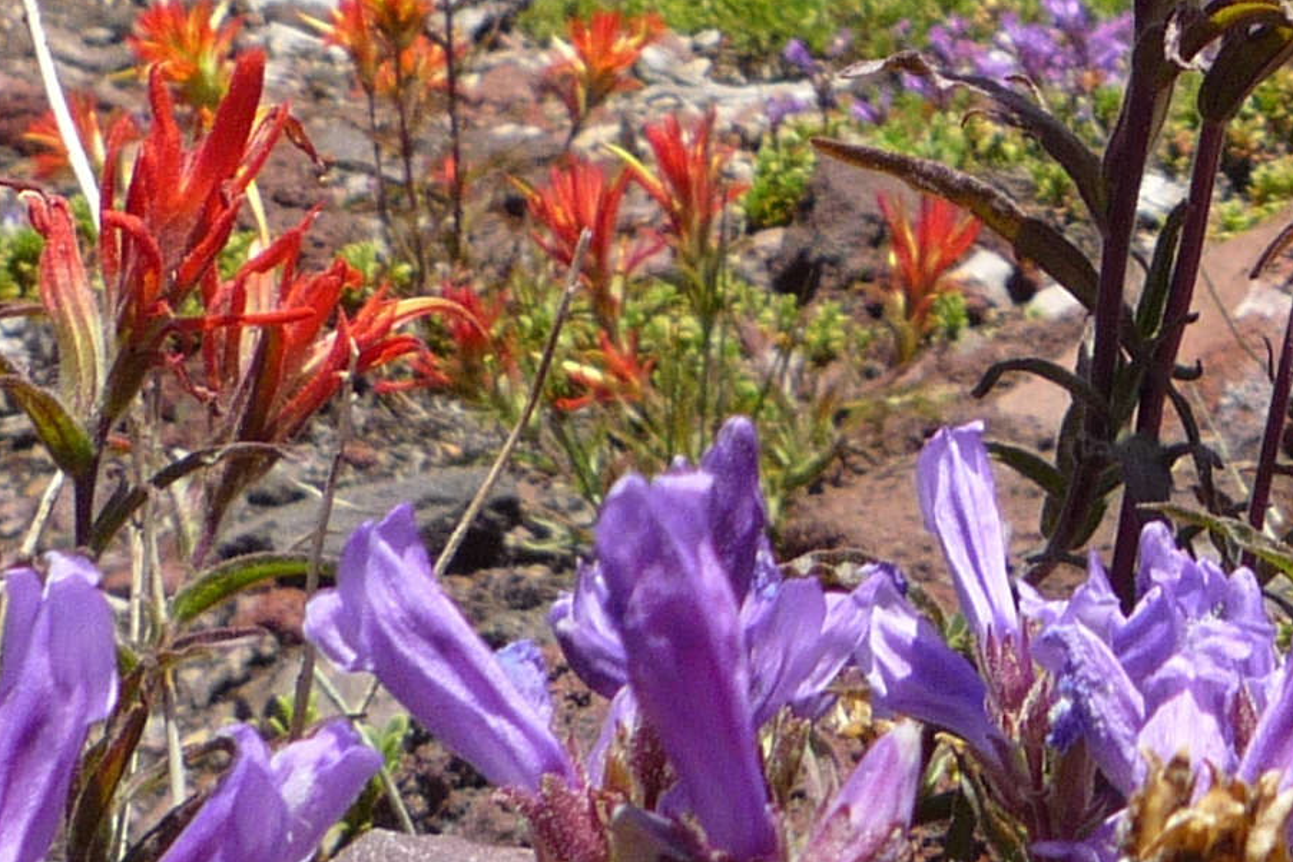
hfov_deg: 18.9
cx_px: 1290
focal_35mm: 105
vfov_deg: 12.2
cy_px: -544
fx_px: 3771
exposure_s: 1/640
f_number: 4
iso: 100
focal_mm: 4.4
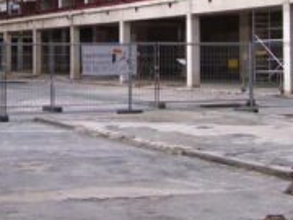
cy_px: -7
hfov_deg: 19.6
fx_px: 846
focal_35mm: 100
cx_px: 102
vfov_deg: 14.5
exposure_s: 1/750
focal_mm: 6
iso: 80
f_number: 2.7
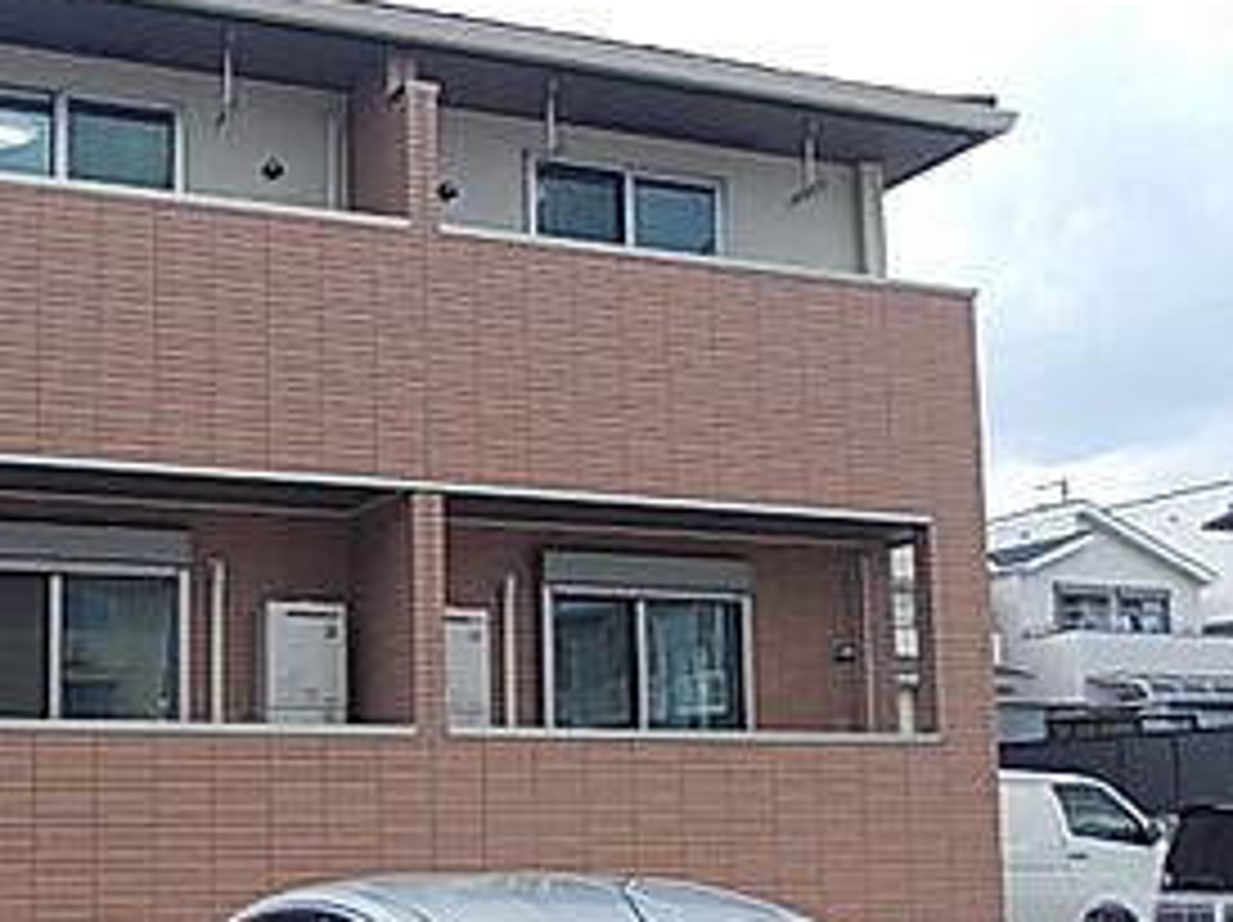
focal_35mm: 52
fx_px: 1851
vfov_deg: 27.8
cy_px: 609
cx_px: 315
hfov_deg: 36.0
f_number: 5.4
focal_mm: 4
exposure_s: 1/160
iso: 80
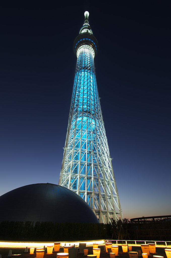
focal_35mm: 18
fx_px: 129
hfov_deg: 67.1
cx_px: 86
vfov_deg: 90.1
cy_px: 129
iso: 100
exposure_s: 5
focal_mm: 12
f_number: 8
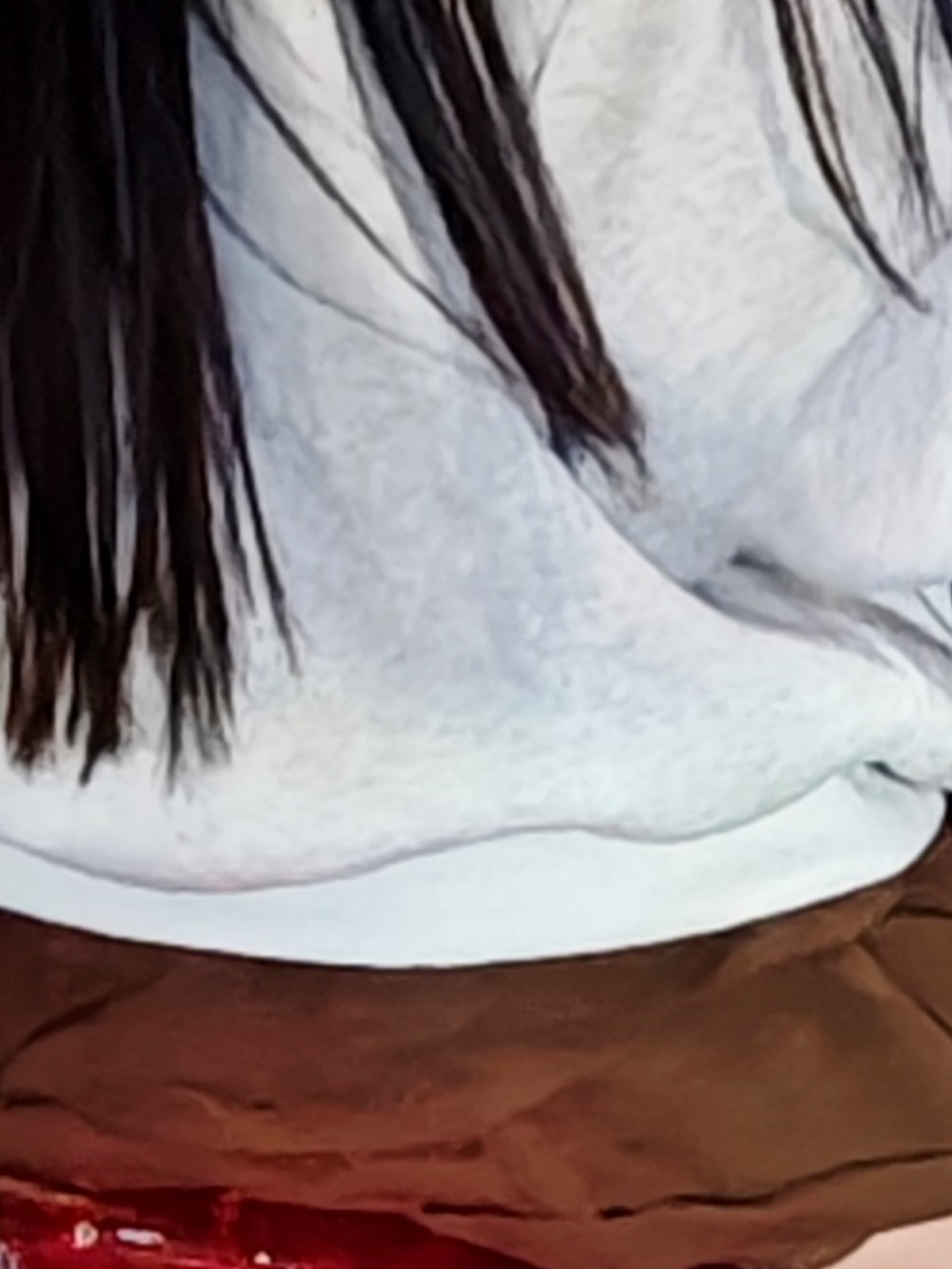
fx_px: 9674
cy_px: 704
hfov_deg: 5.6
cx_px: 824
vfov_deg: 7.5
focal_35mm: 264
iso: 3200
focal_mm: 8.72
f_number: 2
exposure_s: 1/500
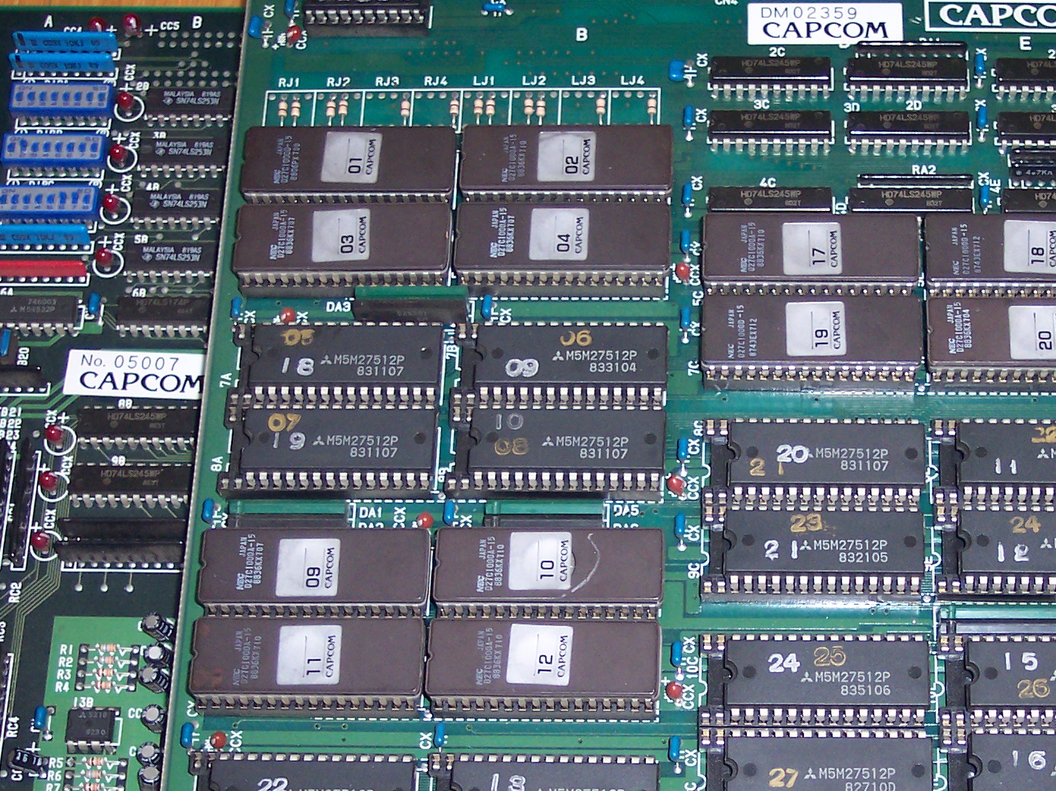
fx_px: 2073
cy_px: 564
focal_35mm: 68
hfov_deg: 28.3
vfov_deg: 21.5
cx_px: 739
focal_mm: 8
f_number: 2.8
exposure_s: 1/30
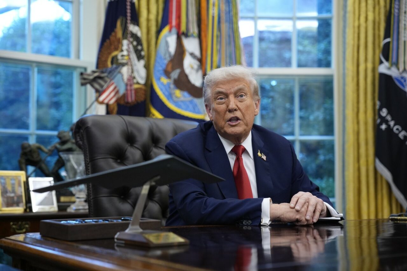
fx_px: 622
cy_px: 136
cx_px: 204
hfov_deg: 36.3
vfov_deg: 24.6
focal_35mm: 55
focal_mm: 55
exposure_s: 1/250
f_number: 2.8
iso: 2500
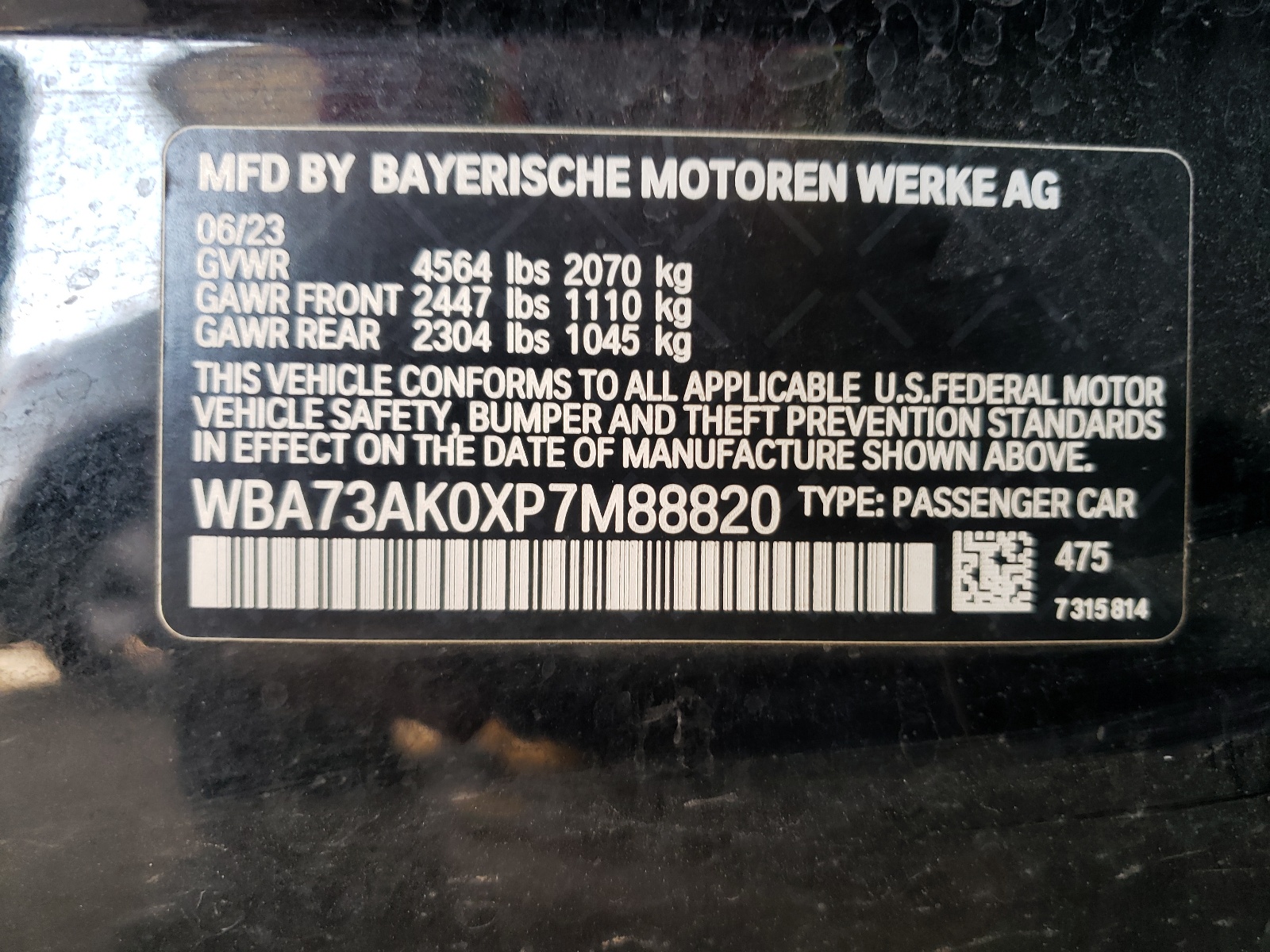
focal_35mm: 26
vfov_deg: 53.1
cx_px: 635
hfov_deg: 67.3
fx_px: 954
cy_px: 476
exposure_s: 1/60.2
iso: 57
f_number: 1.5
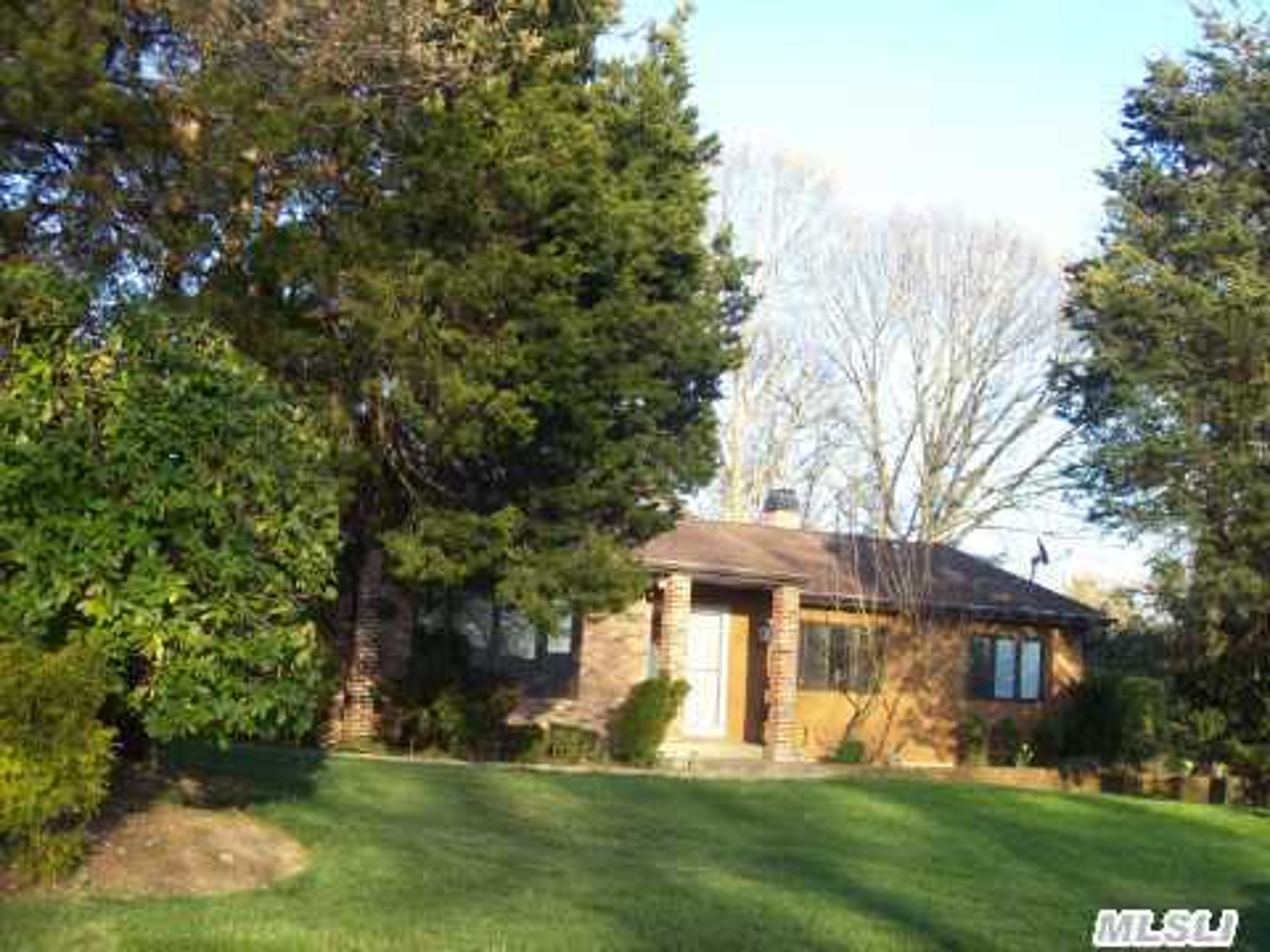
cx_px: 635
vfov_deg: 32.2
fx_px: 1651
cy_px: 476
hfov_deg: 42.1
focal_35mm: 45
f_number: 3
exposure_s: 1/203
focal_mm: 7.6
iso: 80
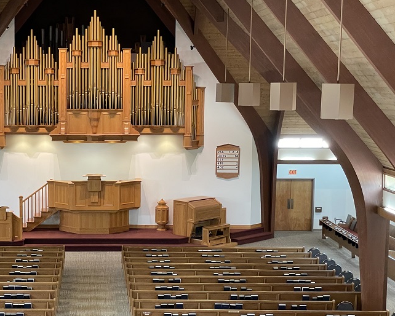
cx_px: 89
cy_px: 205
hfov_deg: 23.8
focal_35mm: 79
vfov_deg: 19.4
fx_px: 924
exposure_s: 1/60
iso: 320
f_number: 2
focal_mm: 6
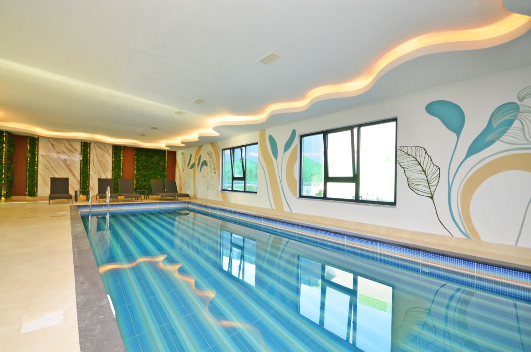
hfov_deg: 100.5
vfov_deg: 77.1
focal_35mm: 15
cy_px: 176
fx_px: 221
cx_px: 266
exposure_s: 1/60
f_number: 4
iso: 400
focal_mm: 10
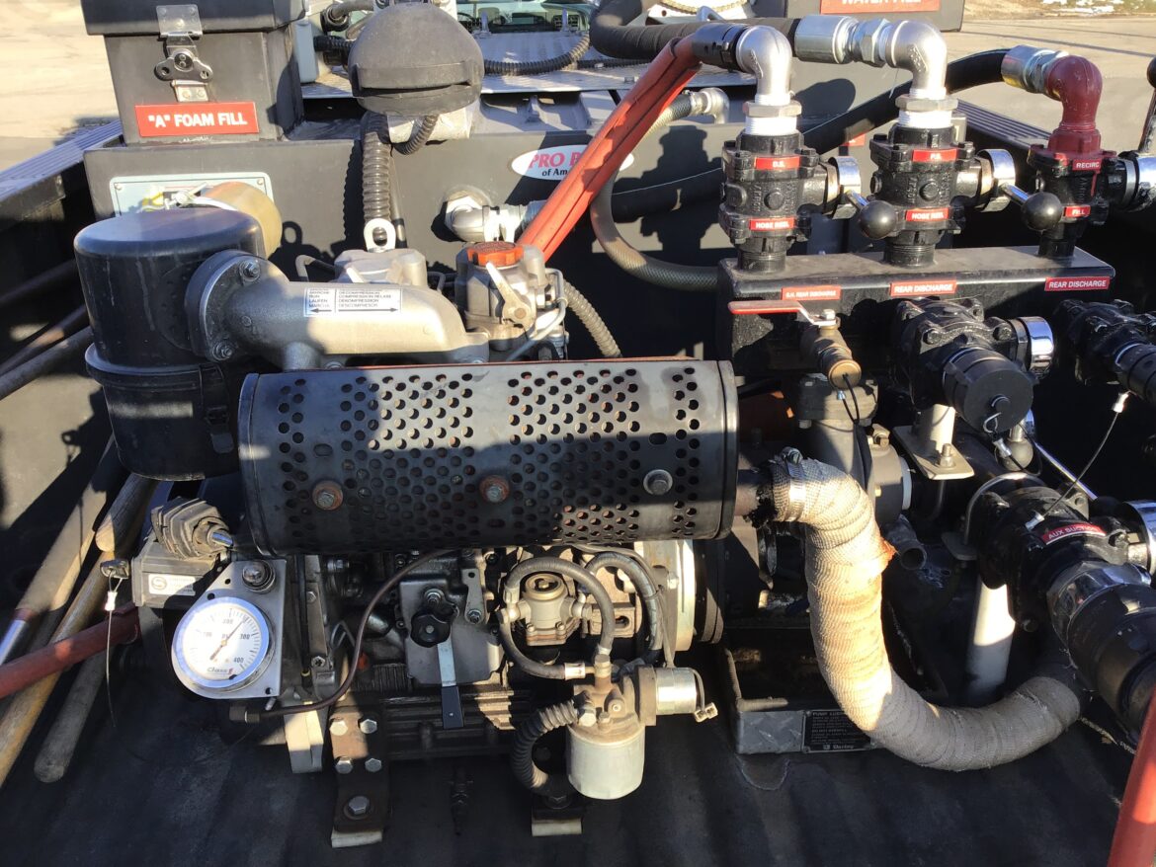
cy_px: 434
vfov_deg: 45.5
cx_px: 578
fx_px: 1035
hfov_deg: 58.3
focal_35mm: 31
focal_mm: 3.3
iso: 25
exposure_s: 1/243
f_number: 2.4
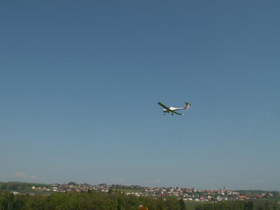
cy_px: 105
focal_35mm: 35
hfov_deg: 52.6
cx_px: 140
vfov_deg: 40.7
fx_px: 283
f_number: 8
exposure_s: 1/250
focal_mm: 5.86
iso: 50
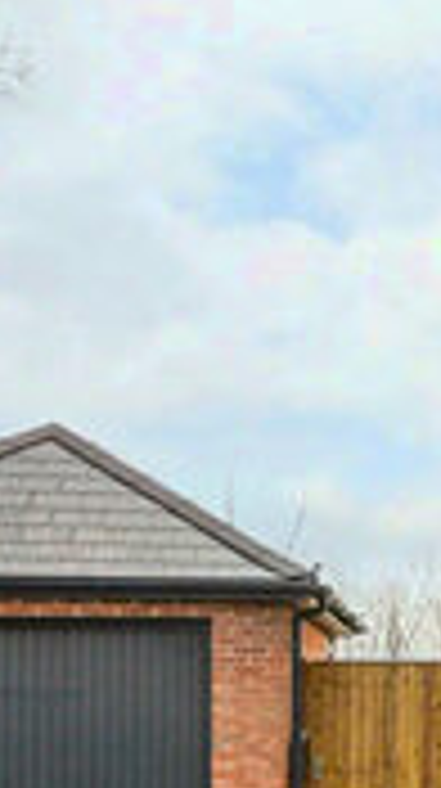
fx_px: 1752
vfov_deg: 25.3
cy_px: 392
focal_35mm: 84
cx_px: 1341
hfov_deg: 10.2
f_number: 8
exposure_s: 1/160
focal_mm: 20
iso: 250
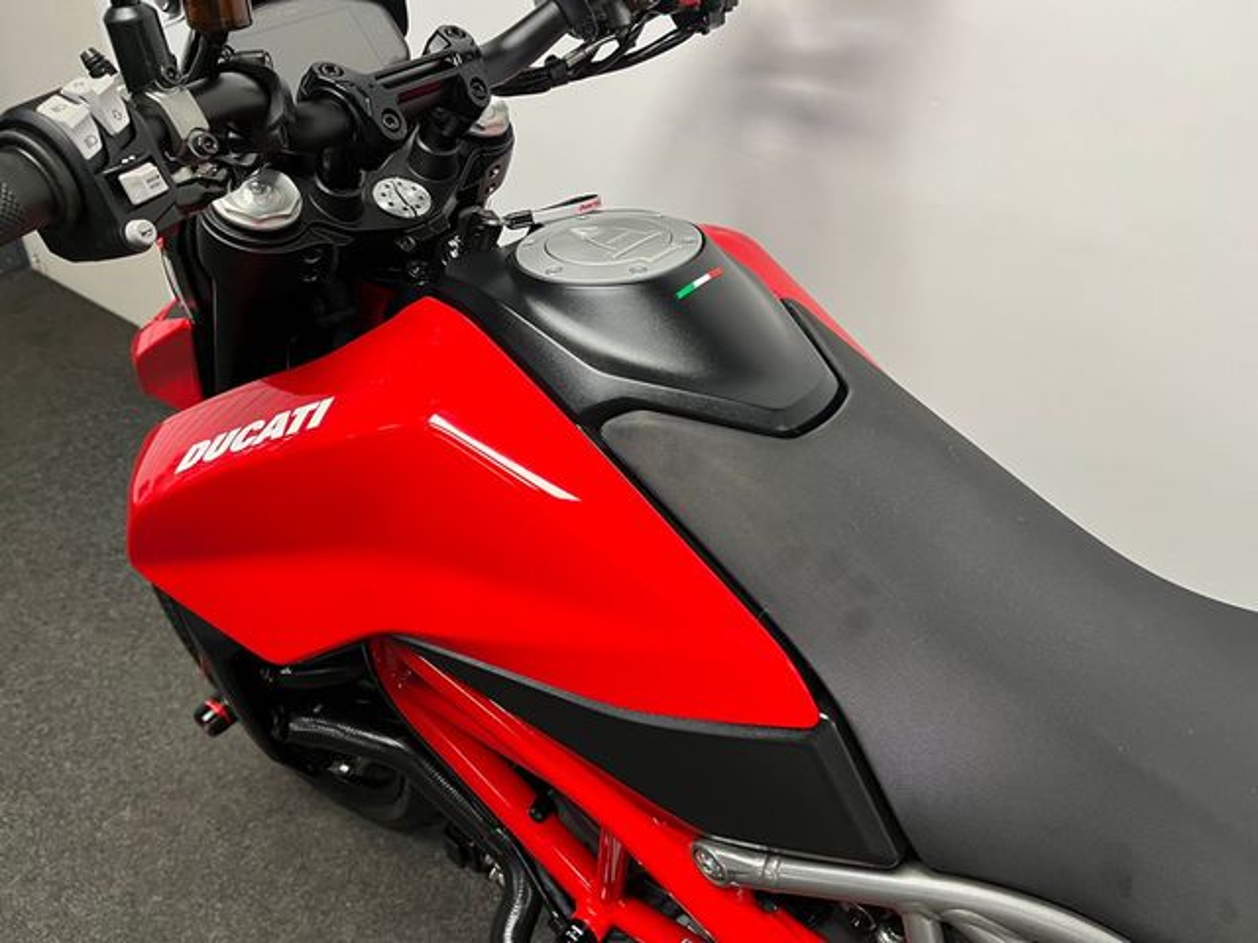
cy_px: 472
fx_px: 945
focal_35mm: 26
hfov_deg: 67.3
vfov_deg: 53.1
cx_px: 629
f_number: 1.6
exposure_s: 1/50
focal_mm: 5.1
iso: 160
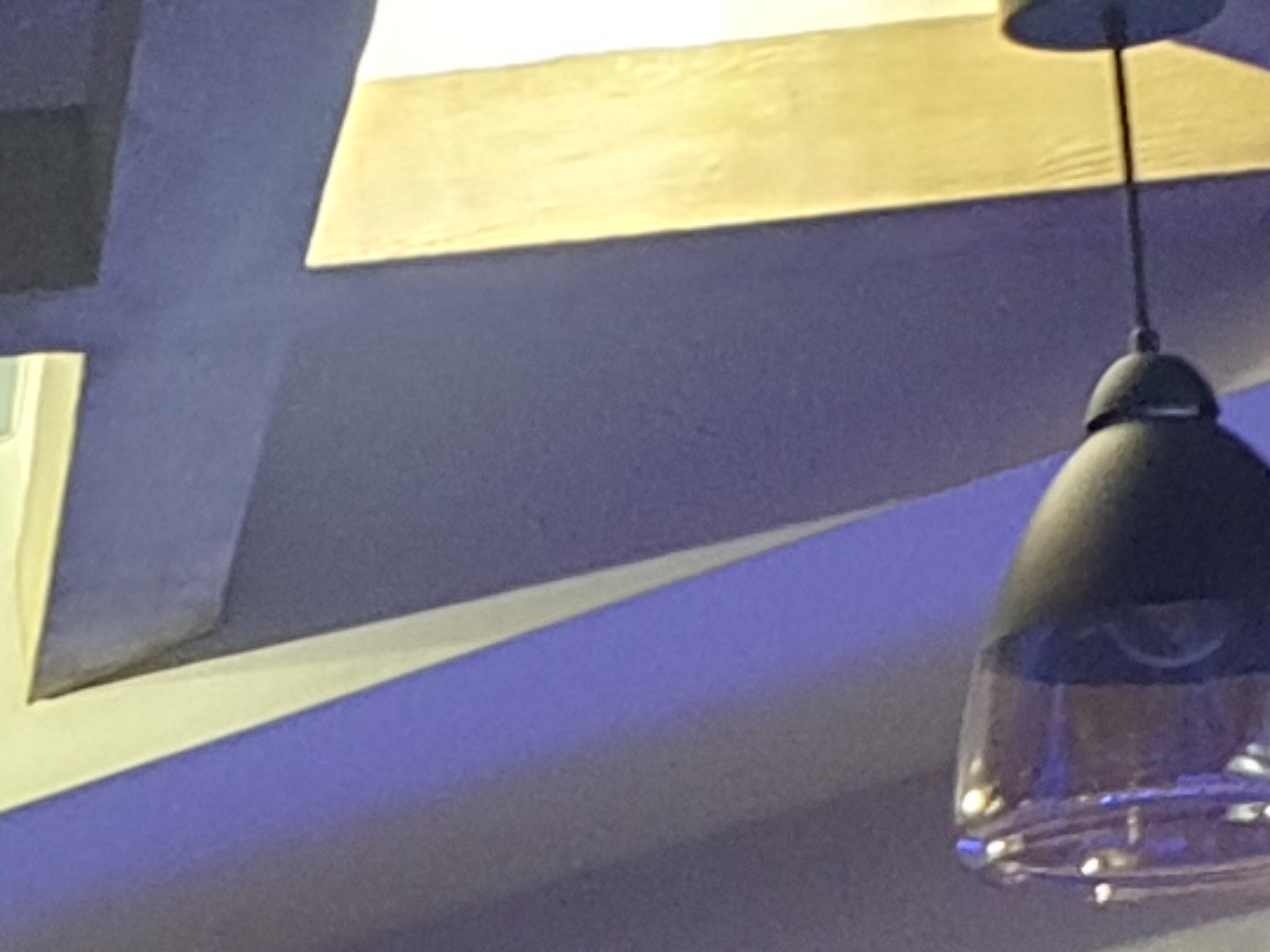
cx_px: -45
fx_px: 7118
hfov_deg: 10.1
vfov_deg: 7.5
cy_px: 1328
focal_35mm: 194
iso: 320
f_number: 2.4
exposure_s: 1/25
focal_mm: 4.3
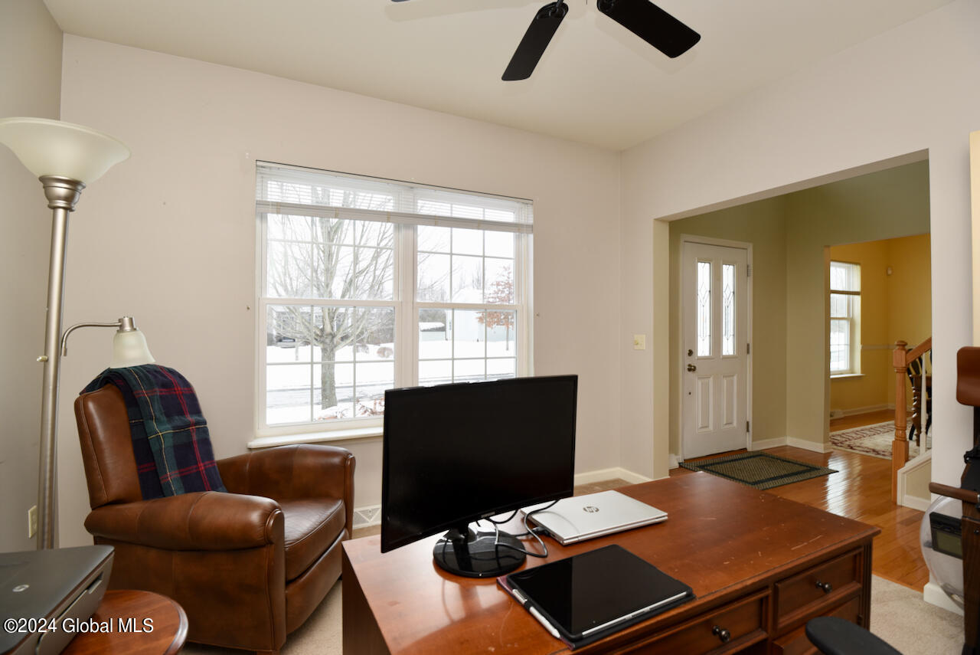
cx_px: 490
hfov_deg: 93.2
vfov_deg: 70.5
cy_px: 328
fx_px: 463
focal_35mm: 17
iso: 250
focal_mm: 17
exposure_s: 1/60
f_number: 8
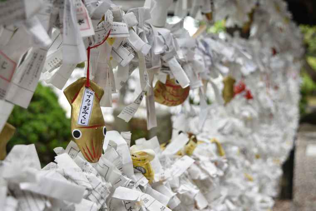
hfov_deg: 37.8
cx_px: 158
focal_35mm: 52
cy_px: 106
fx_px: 461
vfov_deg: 25.8
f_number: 5
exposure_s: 1/100
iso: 100
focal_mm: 35
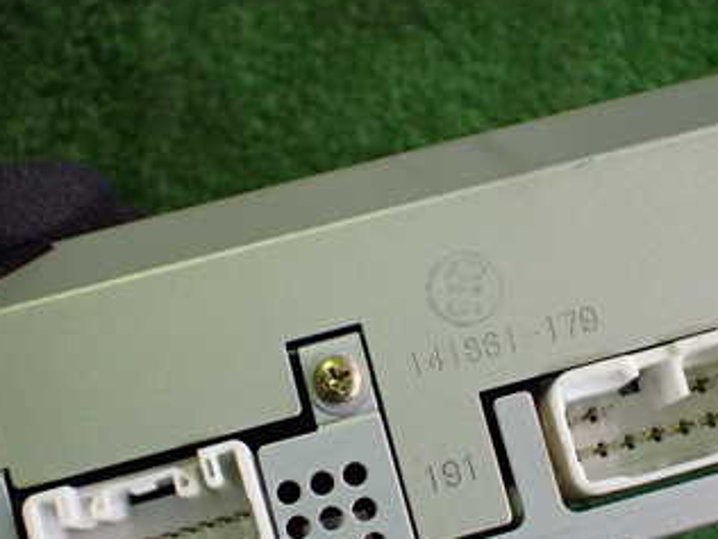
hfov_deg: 33.7
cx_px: 416
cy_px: 409
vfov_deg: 25.3
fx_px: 1182
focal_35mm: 57
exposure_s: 1/125
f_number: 2.3
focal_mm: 5.4
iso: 500
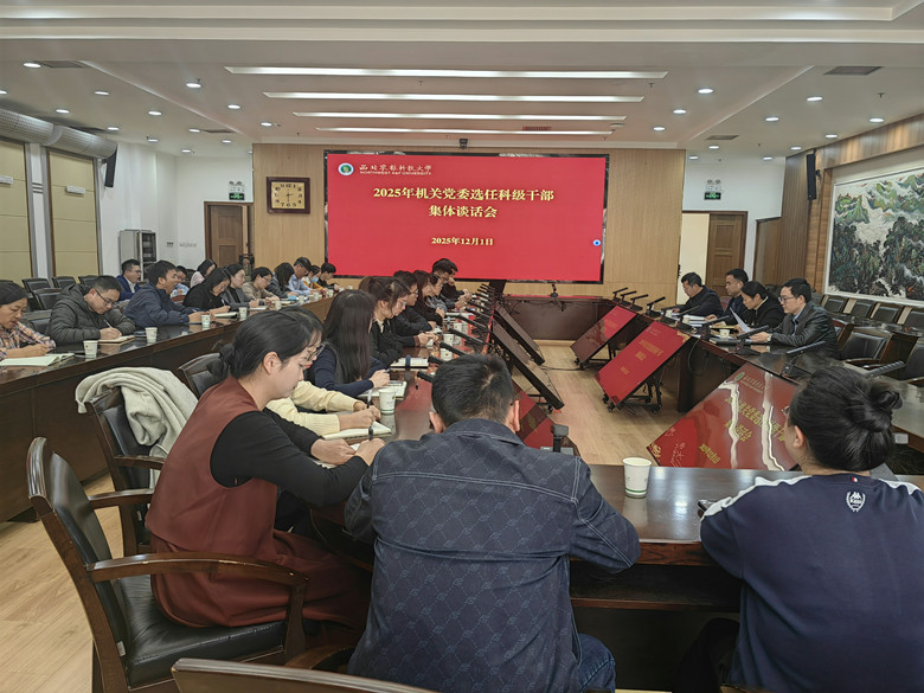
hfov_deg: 65.3
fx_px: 721
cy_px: 346
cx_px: 462
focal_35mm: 27
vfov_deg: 51.4
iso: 64
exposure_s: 1/50
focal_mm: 5.54
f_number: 1.8
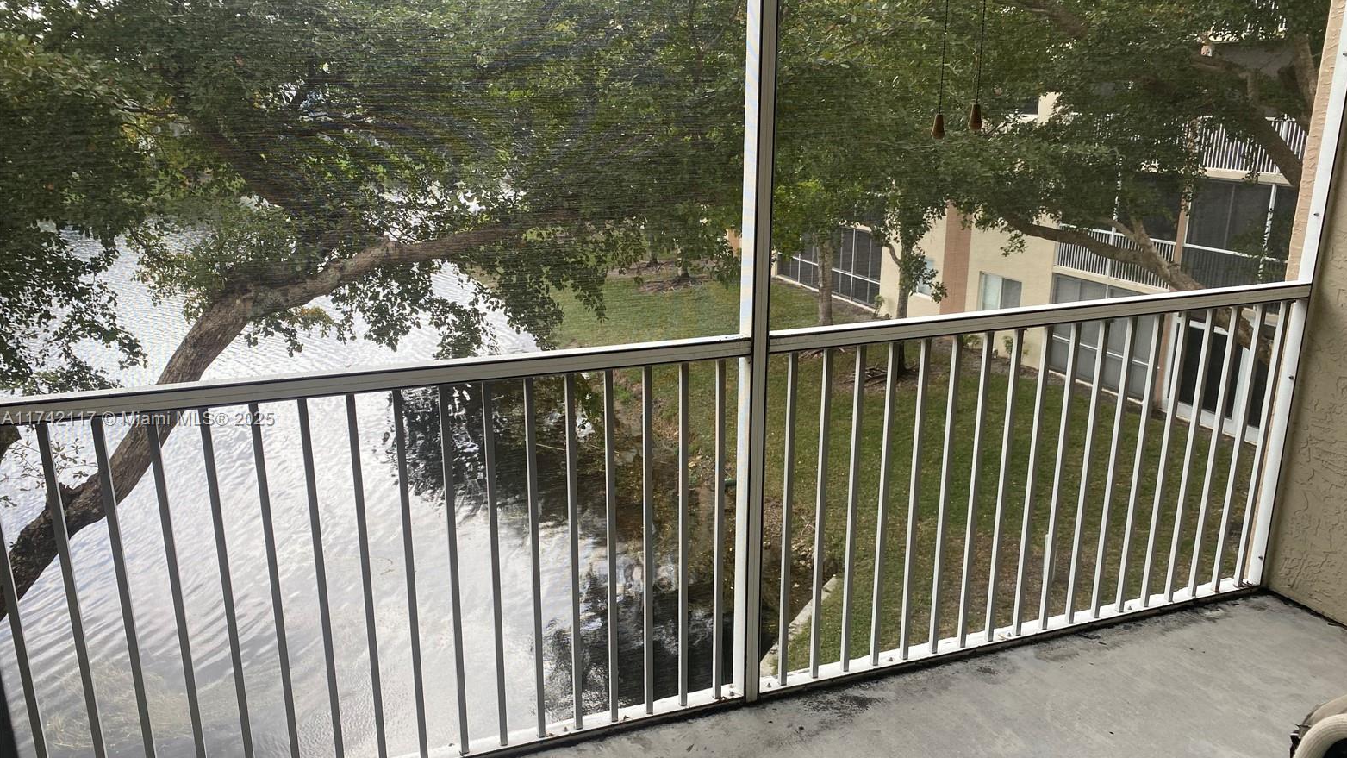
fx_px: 1036
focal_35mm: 29
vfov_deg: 40.1
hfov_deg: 66.1
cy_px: 420
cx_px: 688
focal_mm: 4.25
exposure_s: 1/573
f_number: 1.8
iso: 32
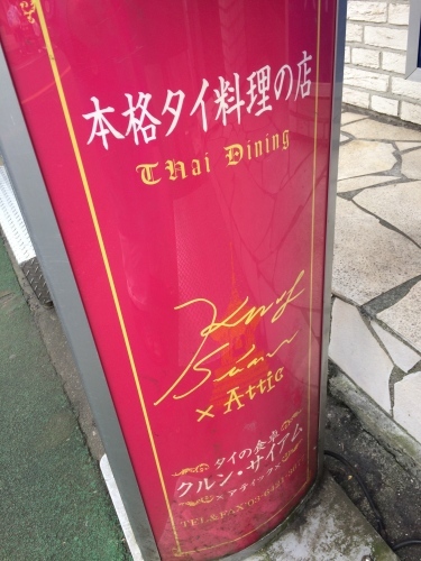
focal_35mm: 29
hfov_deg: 48.2
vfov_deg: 61.7
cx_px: 210
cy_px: 280
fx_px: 470
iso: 32
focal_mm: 4.15
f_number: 2.2
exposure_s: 1/120
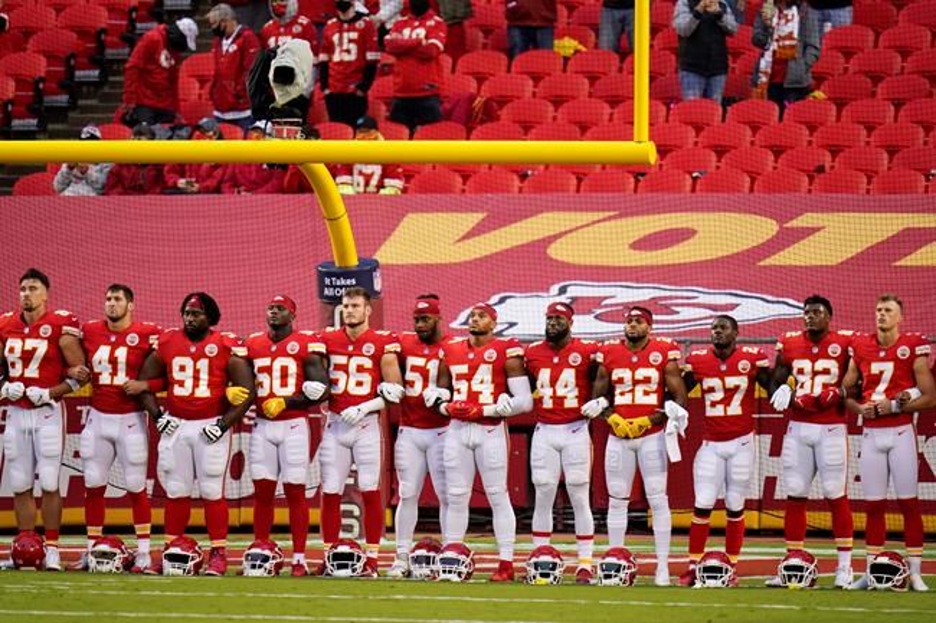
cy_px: 312
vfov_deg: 2.5
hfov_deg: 3.7
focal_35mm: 560
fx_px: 14555
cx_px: 468
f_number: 4
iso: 2500
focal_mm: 560
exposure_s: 1/2000
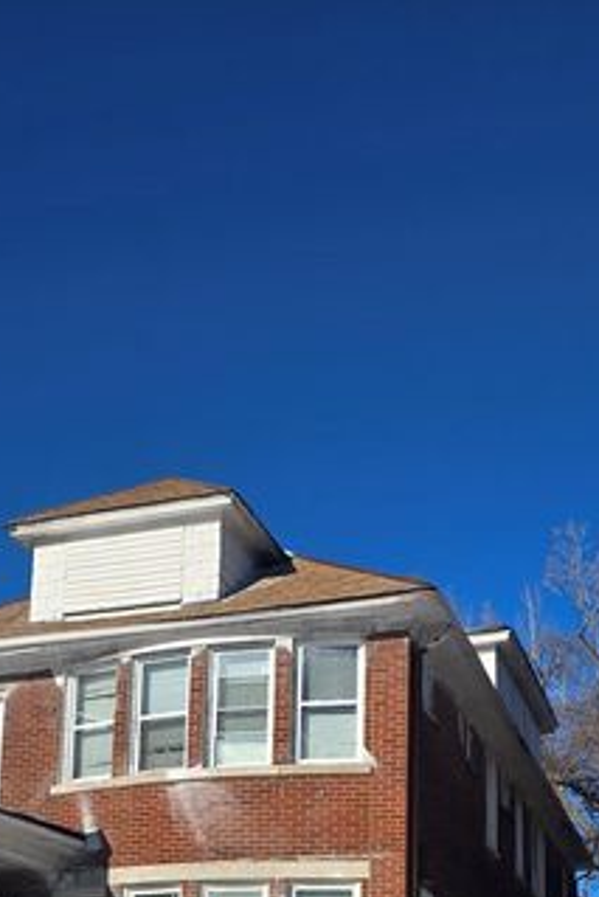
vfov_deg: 35.9
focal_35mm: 50
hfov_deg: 26.9
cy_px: 884
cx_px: 208
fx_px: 1246
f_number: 1.7
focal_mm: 6.3
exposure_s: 1/1311
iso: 12
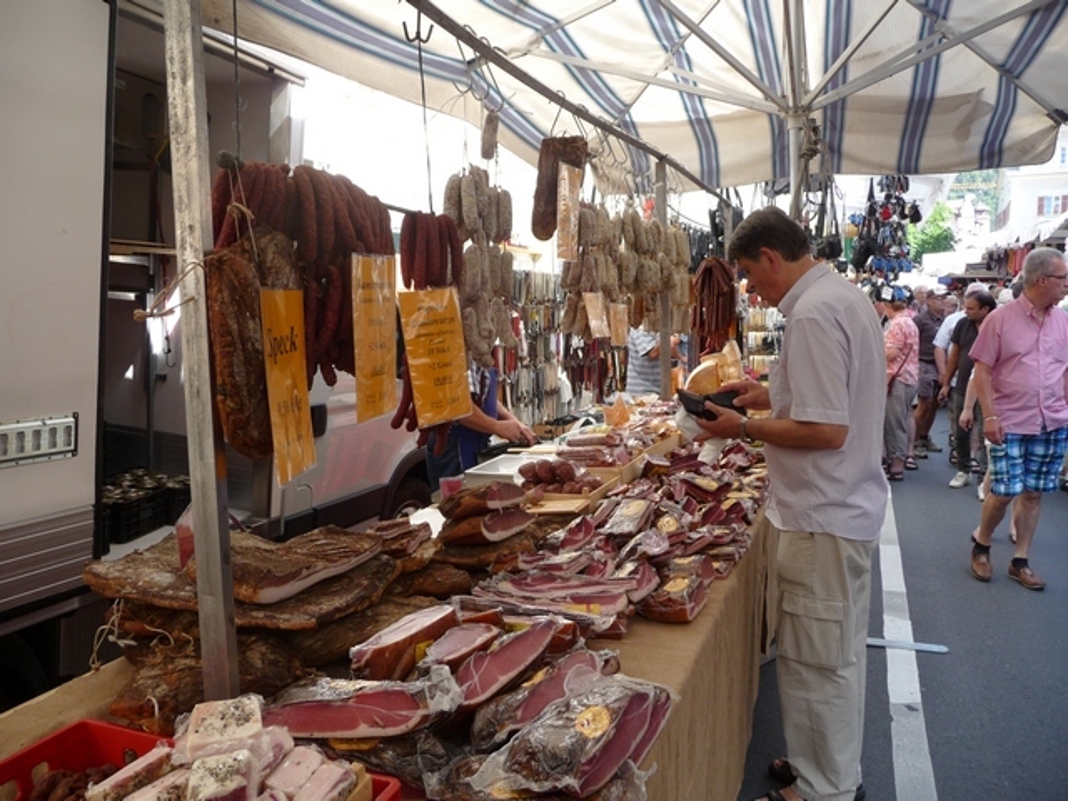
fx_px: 864
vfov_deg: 49.7
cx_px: 534
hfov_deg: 63.4
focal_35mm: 28
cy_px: 400
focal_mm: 4.7
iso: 100
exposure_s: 1/125
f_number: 3.3
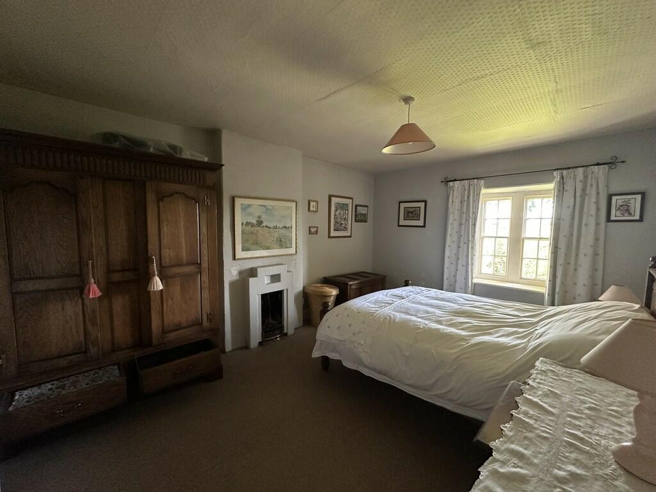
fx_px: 265
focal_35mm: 14
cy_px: 246
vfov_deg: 85.7
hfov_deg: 102.1
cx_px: 328
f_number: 2.2
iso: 320
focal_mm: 2.22
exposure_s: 1/78
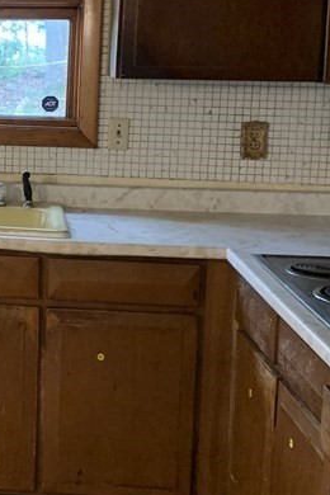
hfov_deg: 17.6
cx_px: -136
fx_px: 976
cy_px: 168
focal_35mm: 71
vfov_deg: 28.3
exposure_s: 1/40
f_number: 1.8
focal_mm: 4.25
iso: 320
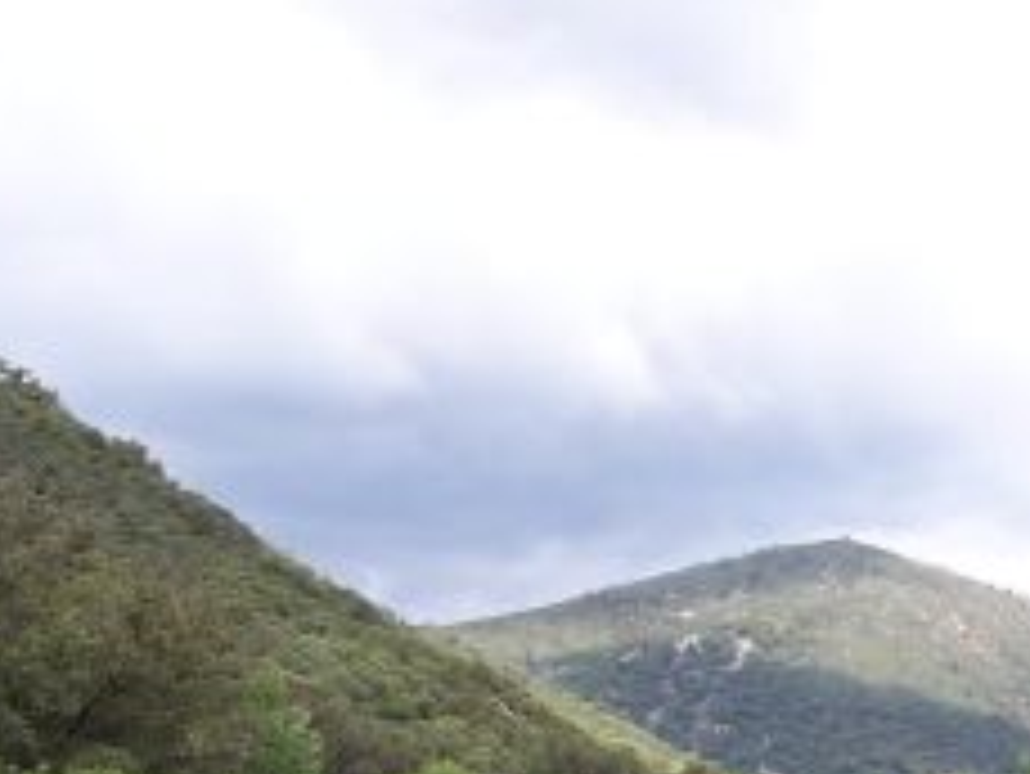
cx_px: 787
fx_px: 2471
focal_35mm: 83
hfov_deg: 23.3
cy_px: 821
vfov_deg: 17.3
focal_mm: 6.3
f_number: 4
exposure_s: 1/350
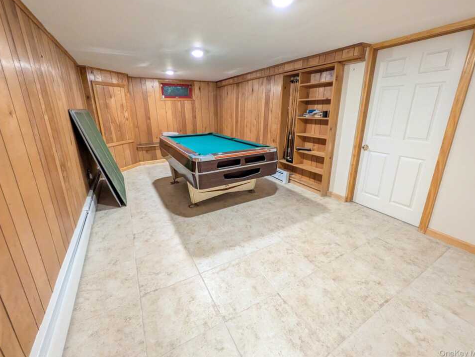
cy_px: 168
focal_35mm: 15
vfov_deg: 81.7
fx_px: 206
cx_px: 235
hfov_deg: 98.2
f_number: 2.2
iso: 193
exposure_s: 1/33.3
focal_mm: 1.83
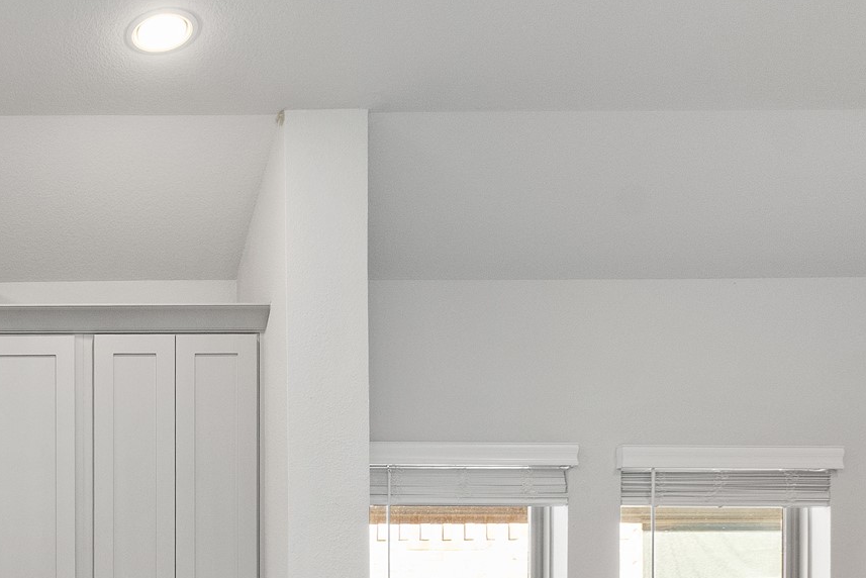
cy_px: 638
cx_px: -65
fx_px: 914
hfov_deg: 41.5
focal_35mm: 38
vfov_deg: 31.2
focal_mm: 10
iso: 320
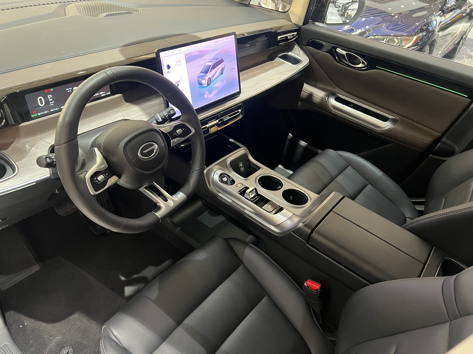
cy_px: 177
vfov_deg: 53.1
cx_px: 236
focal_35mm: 26
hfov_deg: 67.3
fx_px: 355
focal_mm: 5.7
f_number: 1.5
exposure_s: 1/33
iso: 400
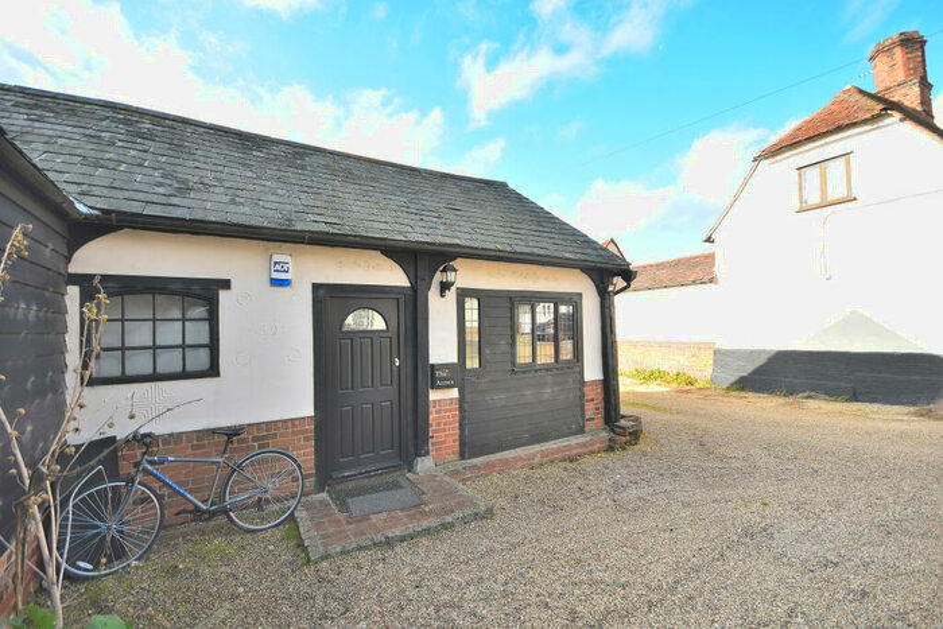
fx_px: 393
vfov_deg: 77.4
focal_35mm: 15
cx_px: 472
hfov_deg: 100.4
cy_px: 314
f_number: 4.5
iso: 100
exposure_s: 1/200
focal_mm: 10
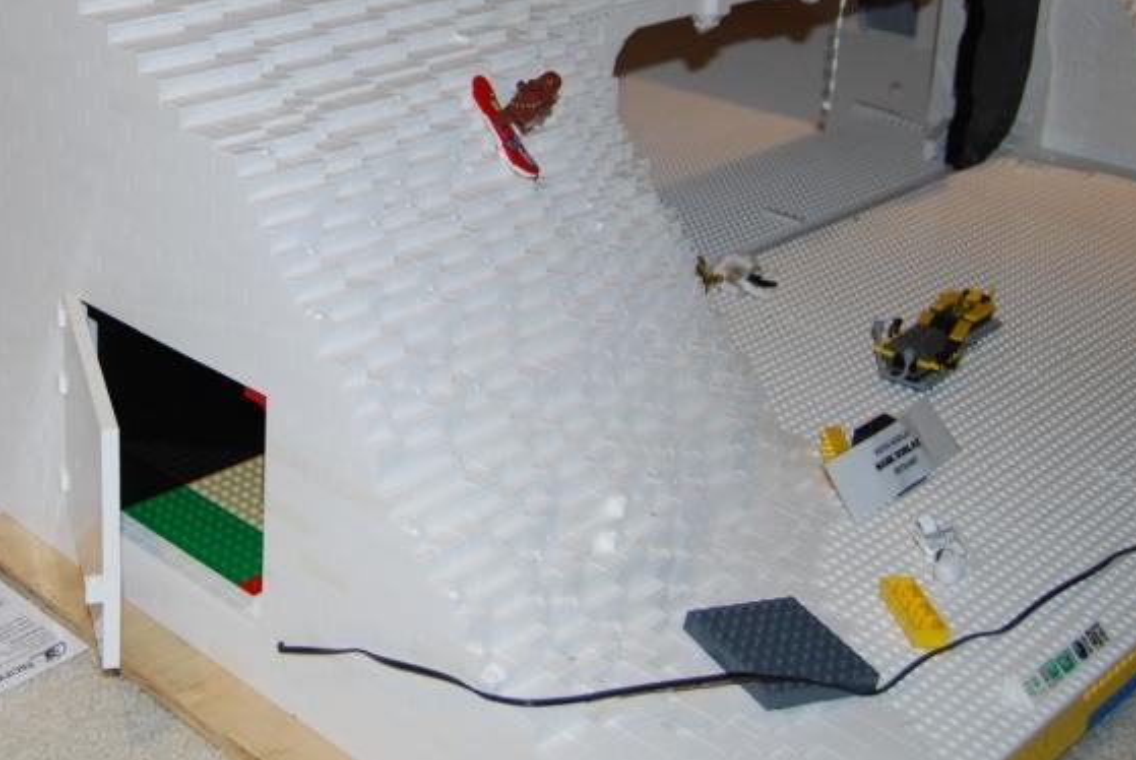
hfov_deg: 35.0
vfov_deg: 24.1
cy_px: 90
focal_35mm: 55
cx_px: 222
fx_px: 1737
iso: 200
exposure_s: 1/60
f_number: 3.8
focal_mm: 20
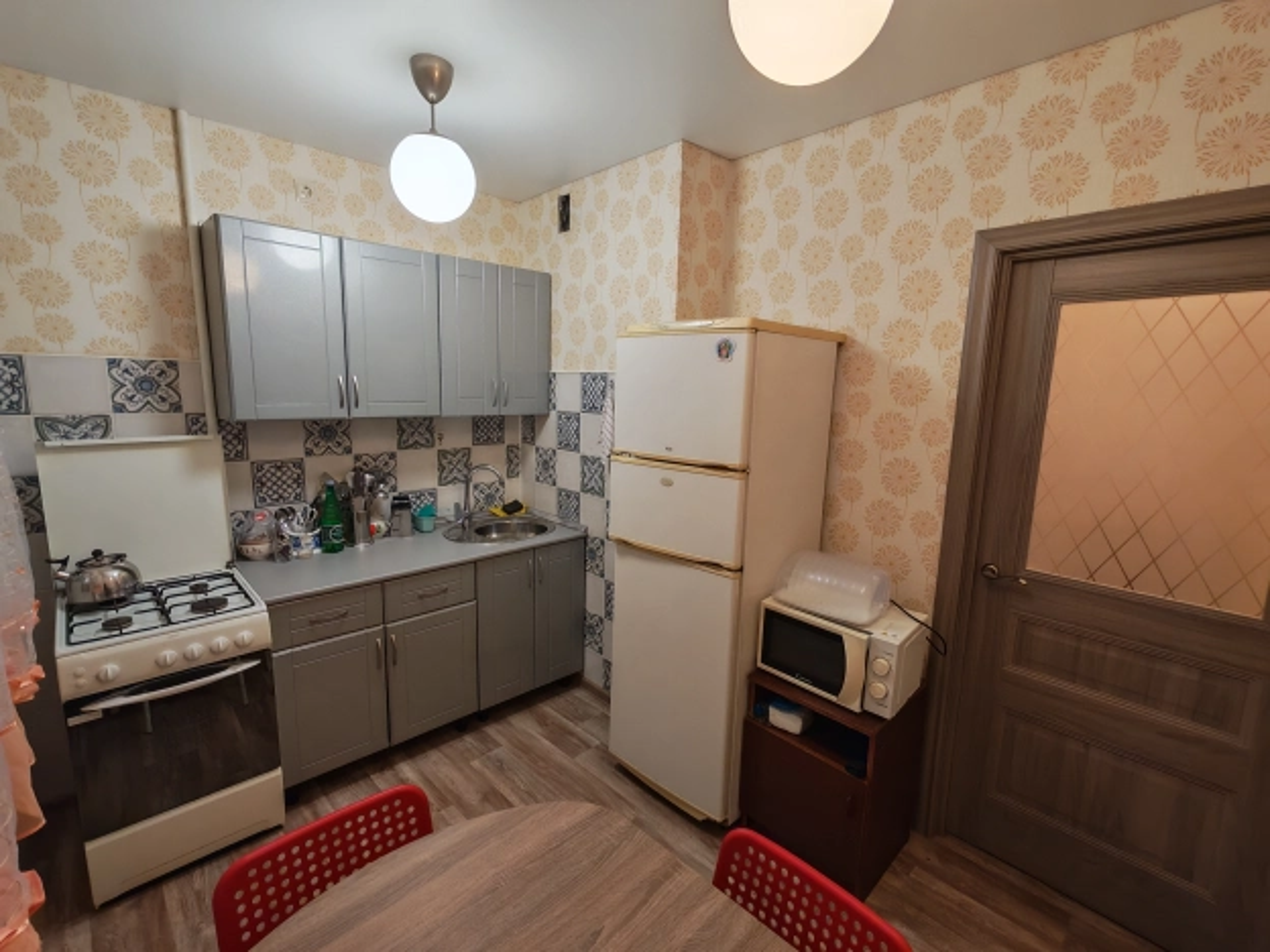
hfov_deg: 94.5
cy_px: 476
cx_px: 635
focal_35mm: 16
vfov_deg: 78.1
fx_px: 587
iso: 250
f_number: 2.2
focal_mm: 1.96
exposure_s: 1/50
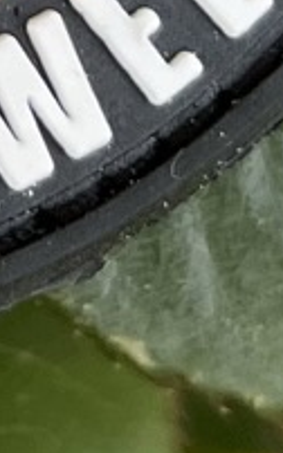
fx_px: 3448
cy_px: -558
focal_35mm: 279
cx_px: -510
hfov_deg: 4.5
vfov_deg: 7.2
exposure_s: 1/867
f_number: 1.6
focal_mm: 5.1
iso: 32
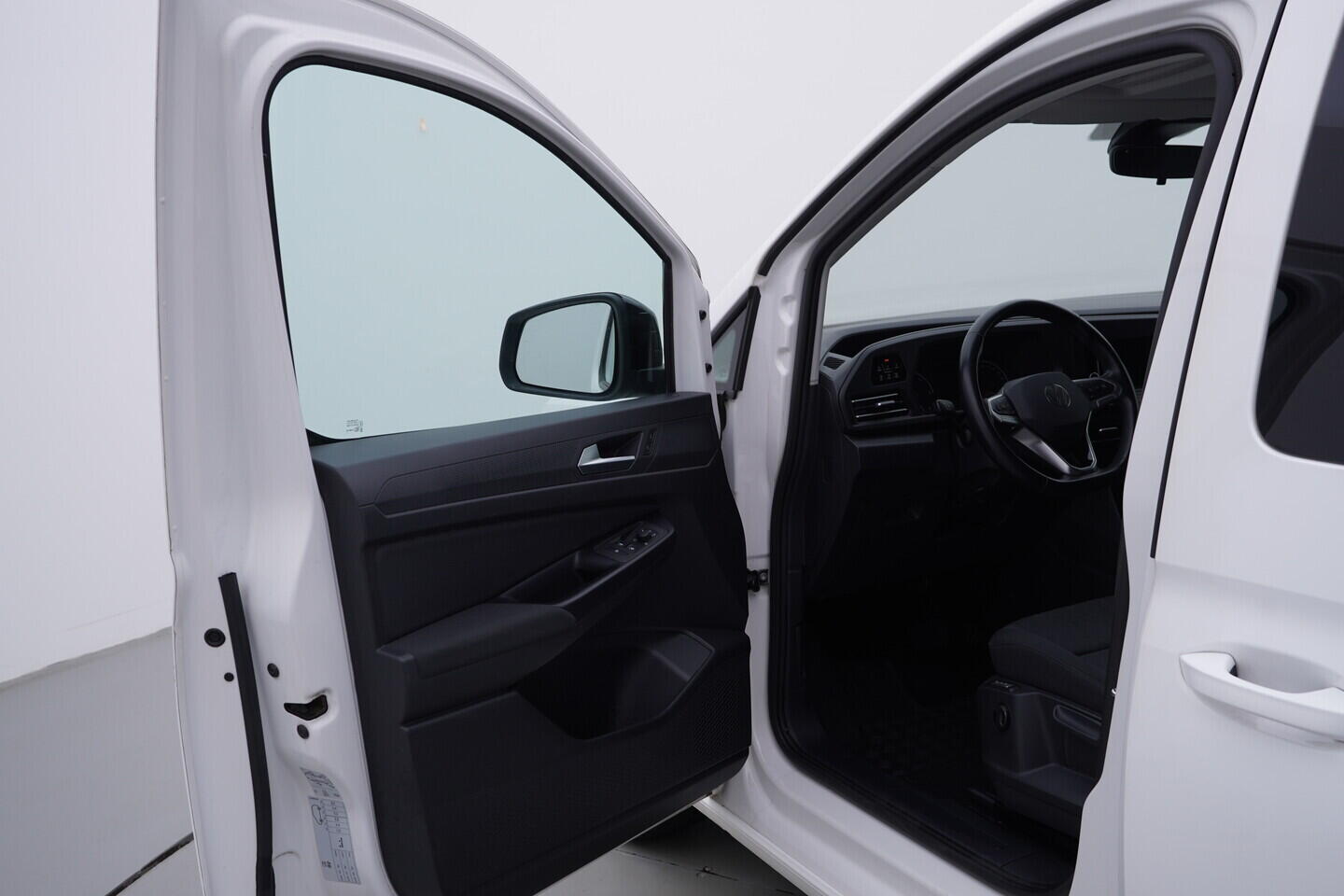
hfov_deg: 53.1
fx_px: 1344
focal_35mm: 36
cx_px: 672
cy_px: 448
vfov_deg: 36.9
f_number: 4.5
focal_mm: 24
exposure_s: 1/80
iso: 125
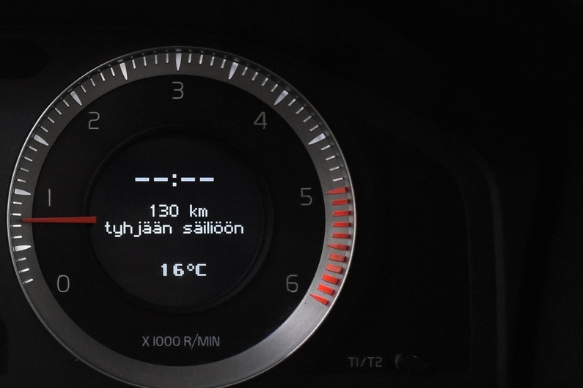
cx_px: 3
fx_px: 891
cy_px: 246
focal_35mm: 55
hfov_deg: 33.3
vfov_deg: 24.5
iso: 3200
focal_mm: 18
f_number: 5
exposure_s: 1/100
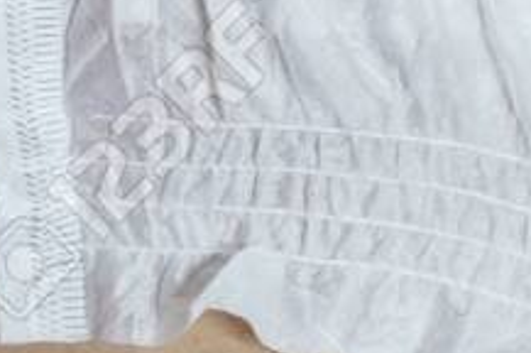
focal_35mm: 450
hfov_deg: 4.6
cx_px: 580
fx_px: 6628
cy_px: 61
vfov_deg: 3.0
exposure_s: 1/60
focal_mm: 50
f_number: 1.4
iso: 250
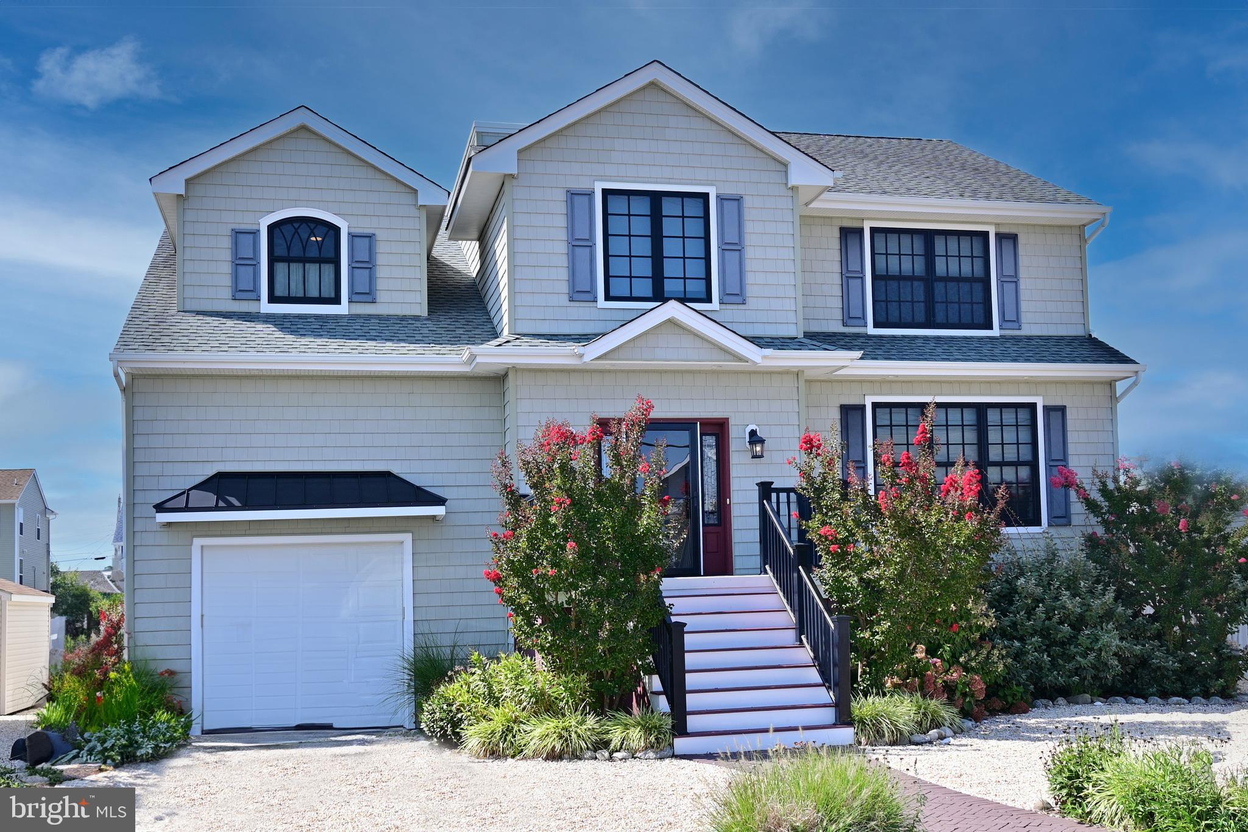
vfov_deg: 36.9
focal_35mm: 36
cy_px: 416
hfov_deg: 53.1
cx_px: 624
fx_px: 1248
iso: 160
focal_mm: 24
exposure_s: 1/640
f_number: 5.6
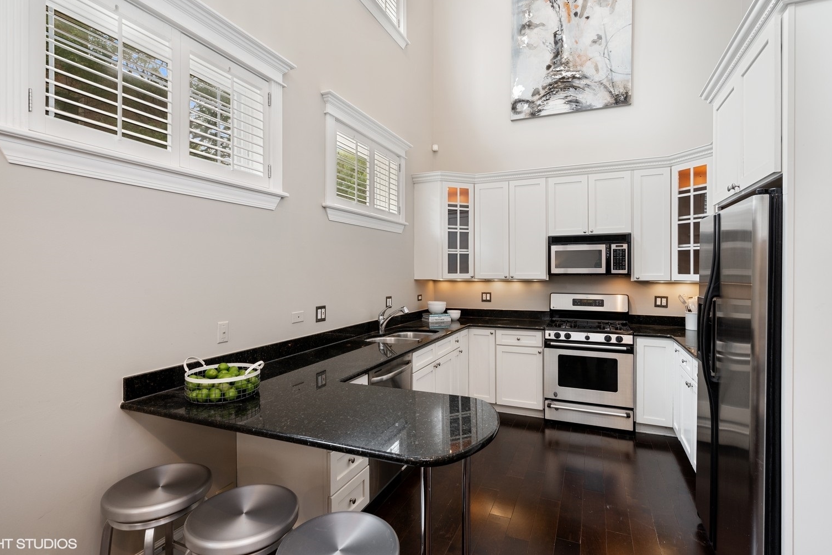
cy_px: 262
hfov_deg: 93.2
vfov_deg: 70.4
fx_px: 393
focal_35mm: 17
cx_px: 404
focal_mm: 16
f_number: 8
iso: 200
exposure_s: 1/3
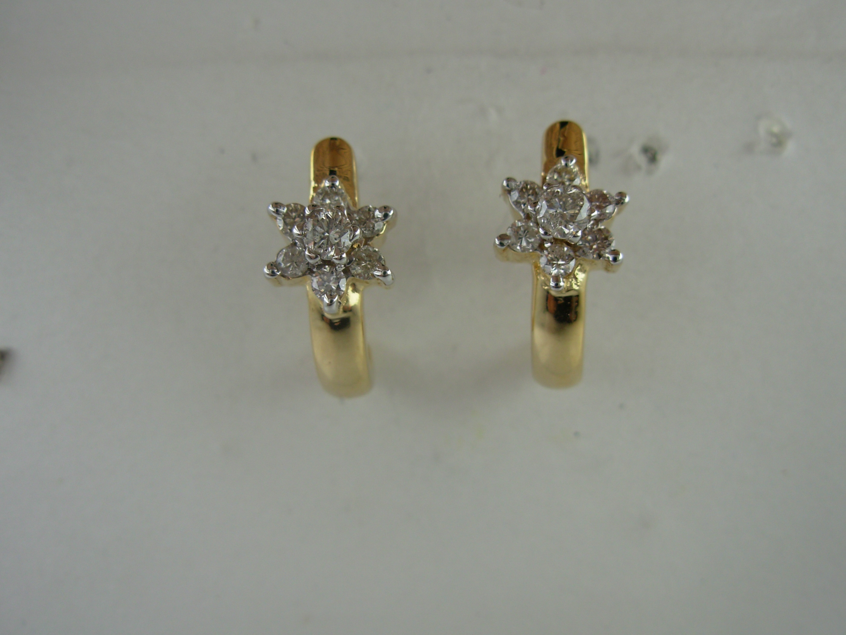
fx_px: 929
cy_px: 318
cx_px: 423
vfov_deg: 37.7
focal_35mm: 38
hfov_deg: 49.0
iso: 50
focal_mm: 6.3
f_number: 2.9
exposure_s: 1/332
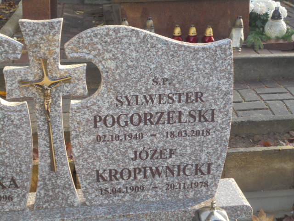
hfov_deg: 34.3
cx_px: 147
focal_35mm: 56
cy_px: 110
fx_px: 476
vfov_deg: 26.1
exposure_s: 1/30
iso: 100
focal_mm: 10.1
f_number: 5.2
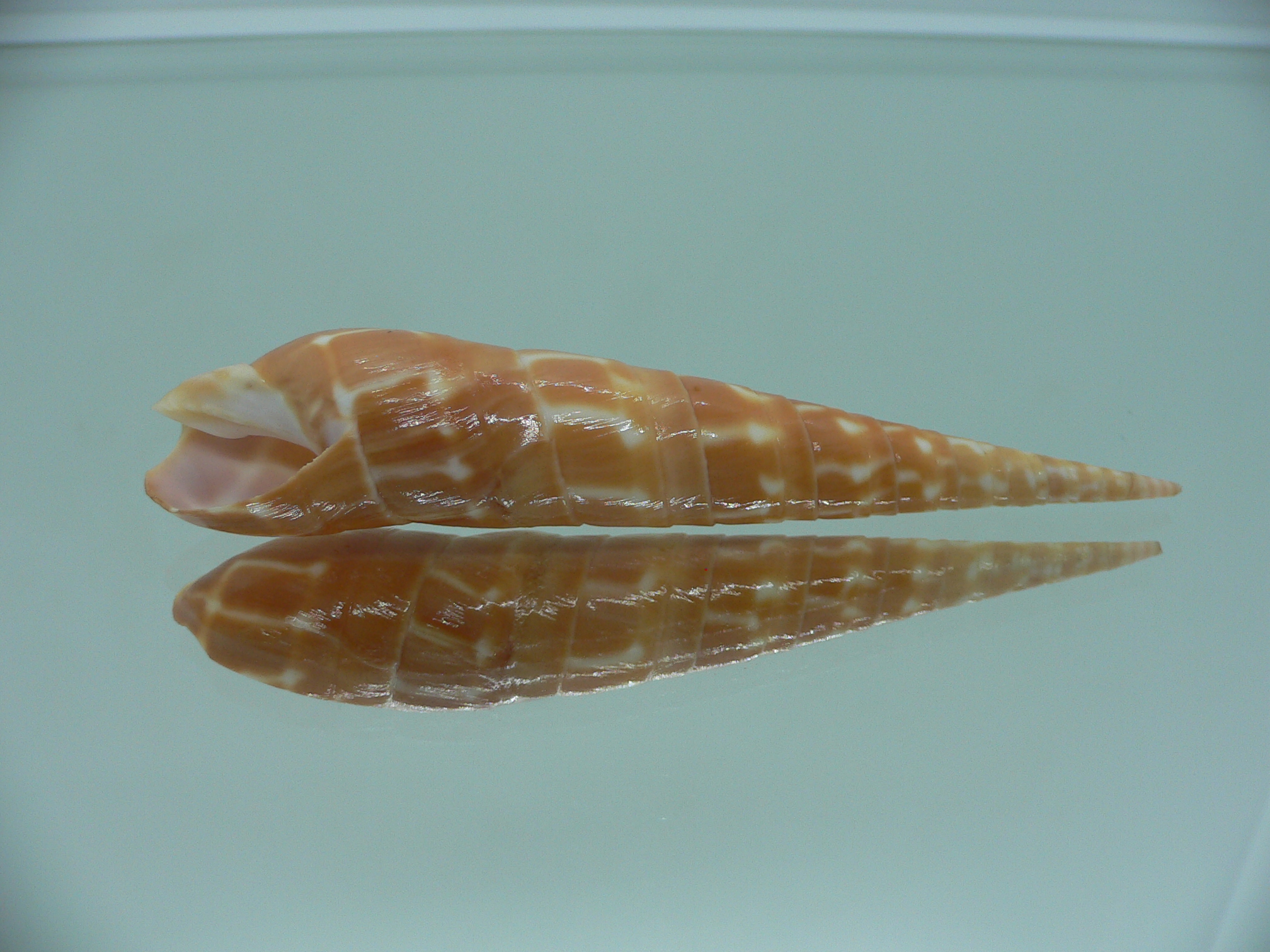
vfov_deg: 40.7
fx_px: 1284
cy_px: 476
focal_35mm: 35
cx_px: 635
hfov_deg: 52.6
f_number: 2.8
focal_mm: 4.6
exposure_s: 1/60
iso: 80
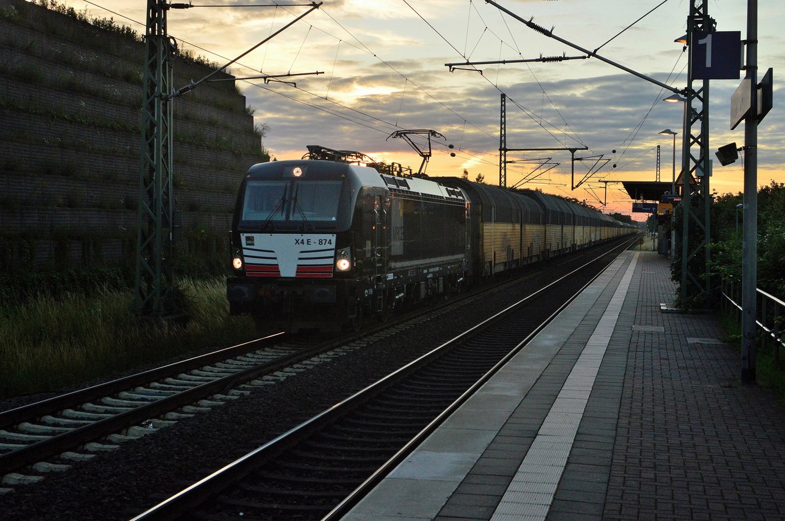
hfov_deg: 37.9
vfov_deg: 25.7
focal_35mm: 52
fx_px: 1143
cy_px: 260
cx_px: 392
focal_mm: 35
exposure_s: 1/640
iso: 800
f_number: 6.3
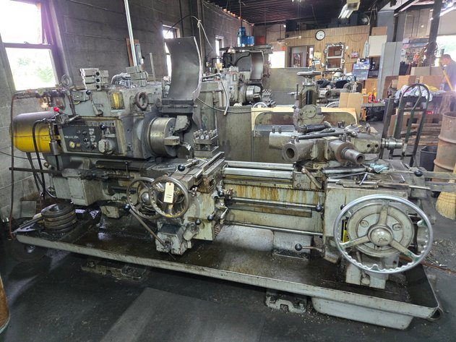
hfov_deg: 73.9
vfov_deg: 58.9
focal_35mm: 23
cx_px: 228
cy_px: 171
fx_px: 303
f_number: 1.8
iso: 800
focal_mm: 5.4
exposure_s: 1/120
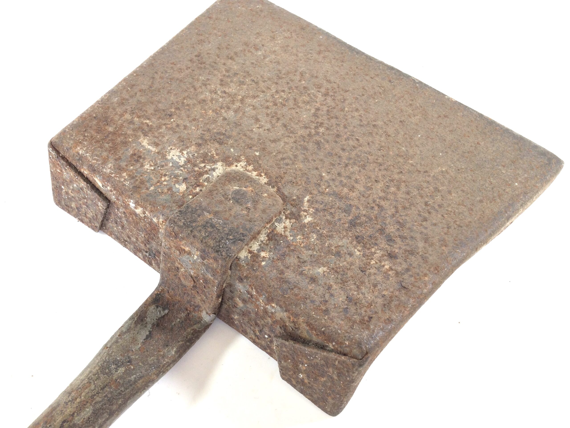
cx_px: 285
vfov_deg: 45.4
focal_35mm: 31
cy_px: 214
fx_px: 510
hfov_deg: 58.4
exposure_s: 1/50
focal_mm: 3.3
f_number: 2.4
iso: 25
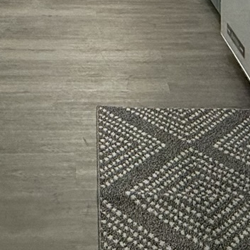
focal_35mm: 72
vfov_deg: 18.4
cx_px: 97
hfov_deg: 23.9
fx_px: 588
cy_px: -209
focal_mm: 2.22
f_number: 2.2
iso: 64
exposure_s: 1/190
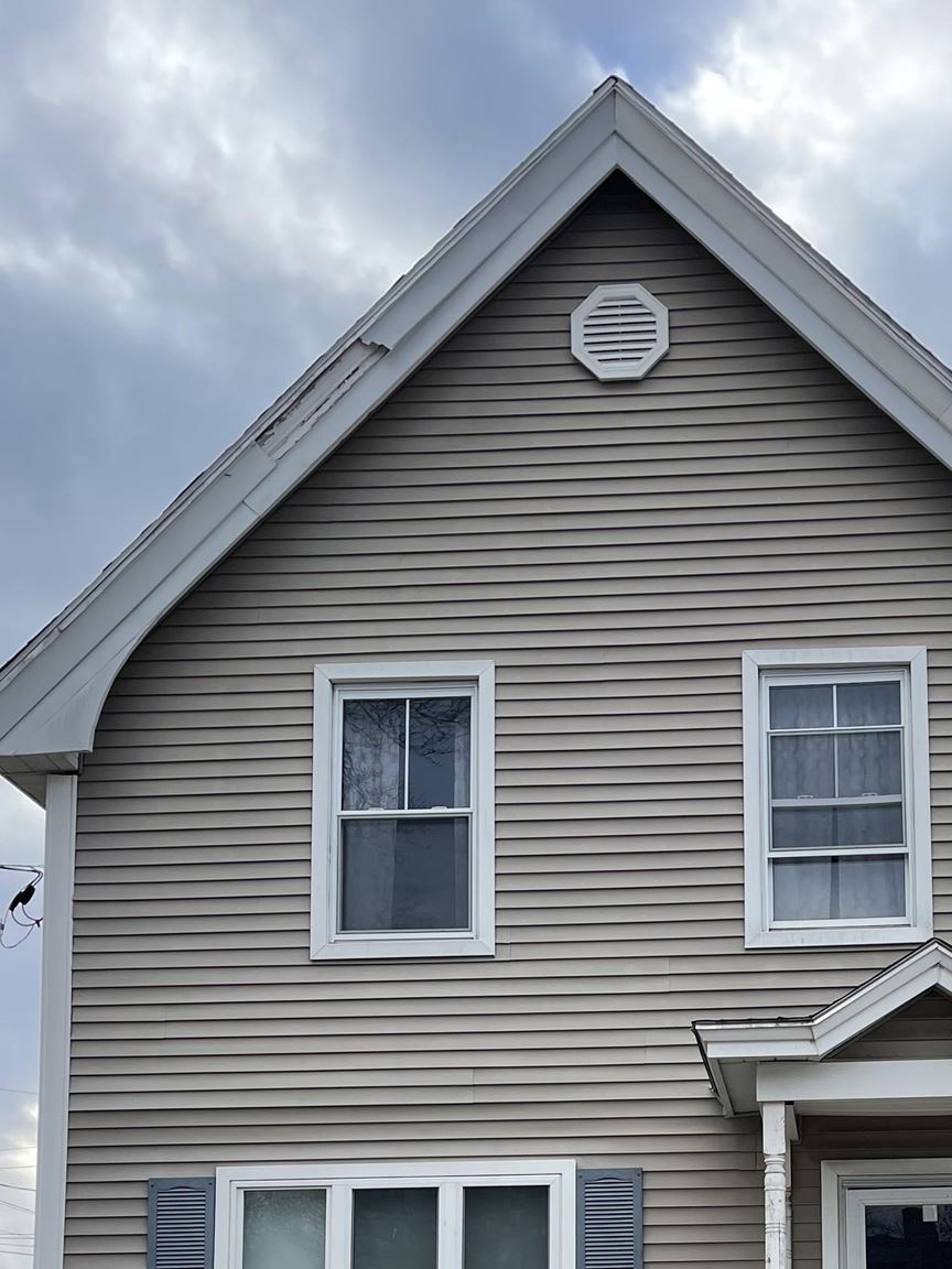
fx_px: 1907
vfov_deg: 34.3
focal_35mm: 52
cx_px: 758
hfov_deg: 27.5
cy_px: 1198
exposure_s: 1/780
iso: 32
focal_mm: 5.1
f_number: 1.6
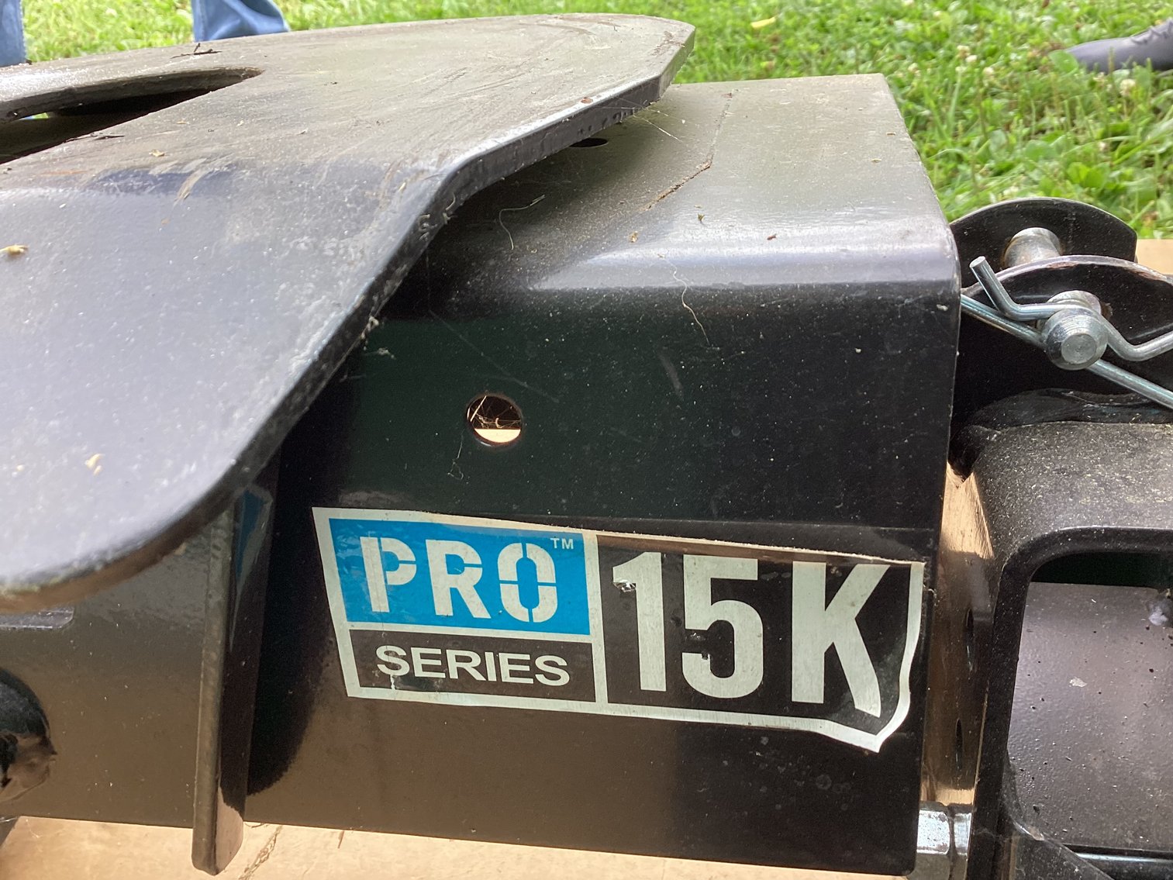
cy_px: 440
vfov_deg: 45.4
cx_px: 586
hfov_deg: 58.3
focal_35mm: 31
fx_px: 1051
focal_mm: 3.3
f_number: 2.4
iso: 64
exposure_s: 1/120
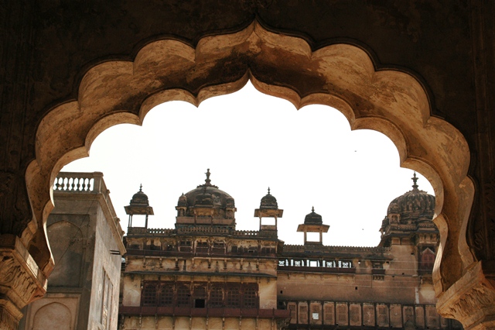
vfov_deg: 21.5
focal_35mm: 63
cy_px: 165
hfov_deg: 31.9
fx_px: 866
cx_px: 248
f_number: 11
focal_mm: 42
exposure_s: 1/500
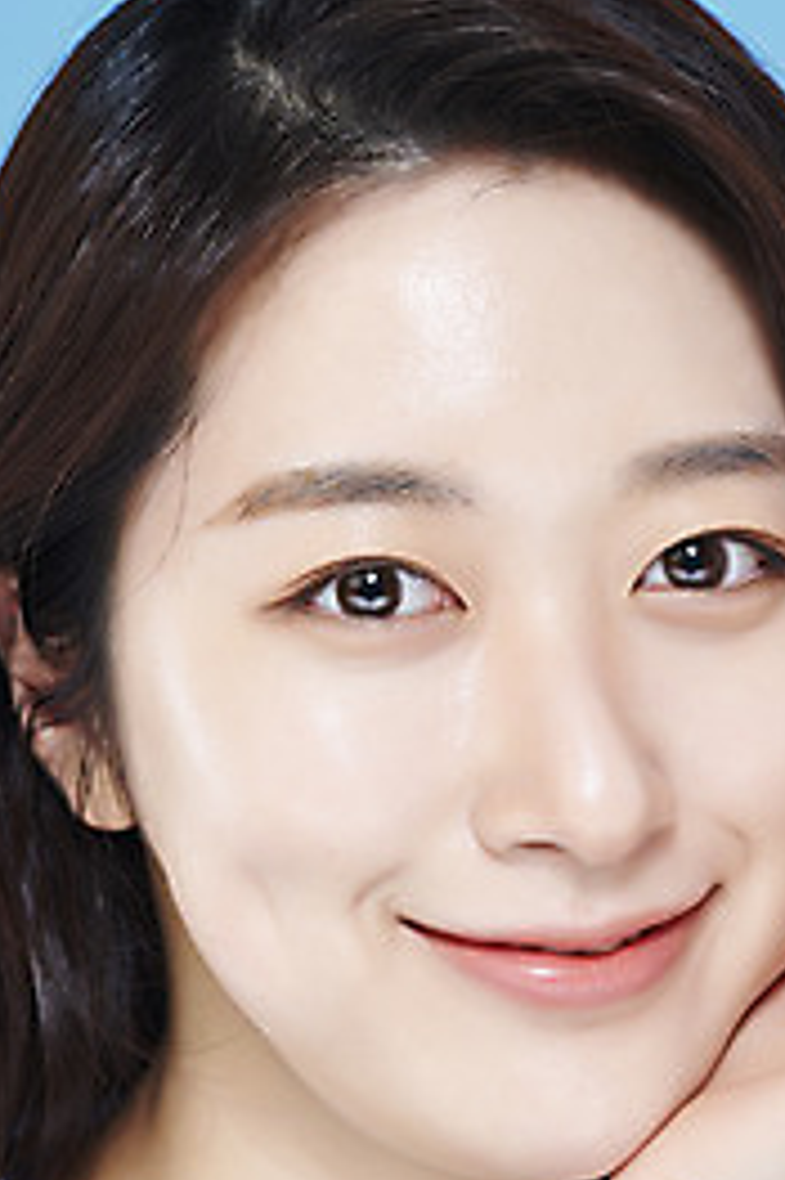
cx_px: 509
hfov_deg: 8.6
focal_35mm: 160
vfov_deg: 12.8
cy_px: 704
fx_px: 5240
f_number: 11
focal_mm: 105
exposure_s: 1/125
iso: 64
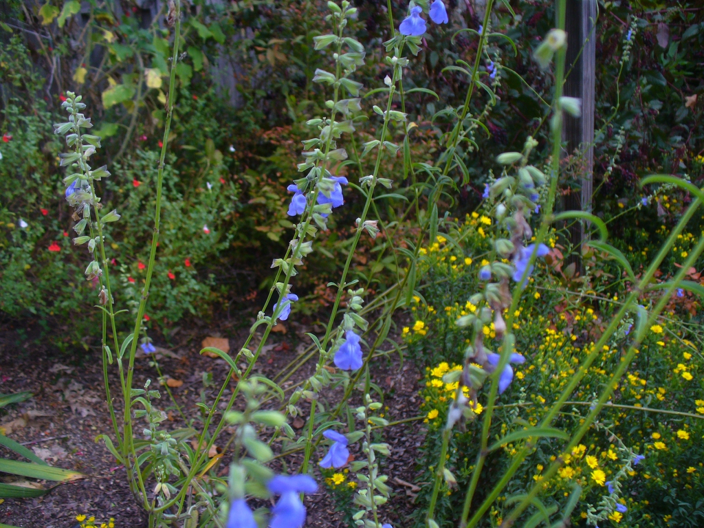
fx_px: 752
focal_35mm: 37
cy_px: 264
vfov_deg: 38.7
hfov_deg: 50.1
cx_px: 352
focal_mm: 6.1
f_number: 2.8
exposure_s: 1/125
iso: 100
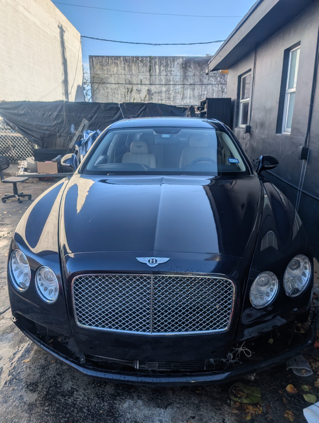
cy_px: 212
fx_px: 294
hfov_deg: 56.9
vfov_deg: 71.5
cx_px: 160
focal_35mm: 24
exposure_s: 1/654
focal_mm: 6.9
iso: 21
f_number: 1.68
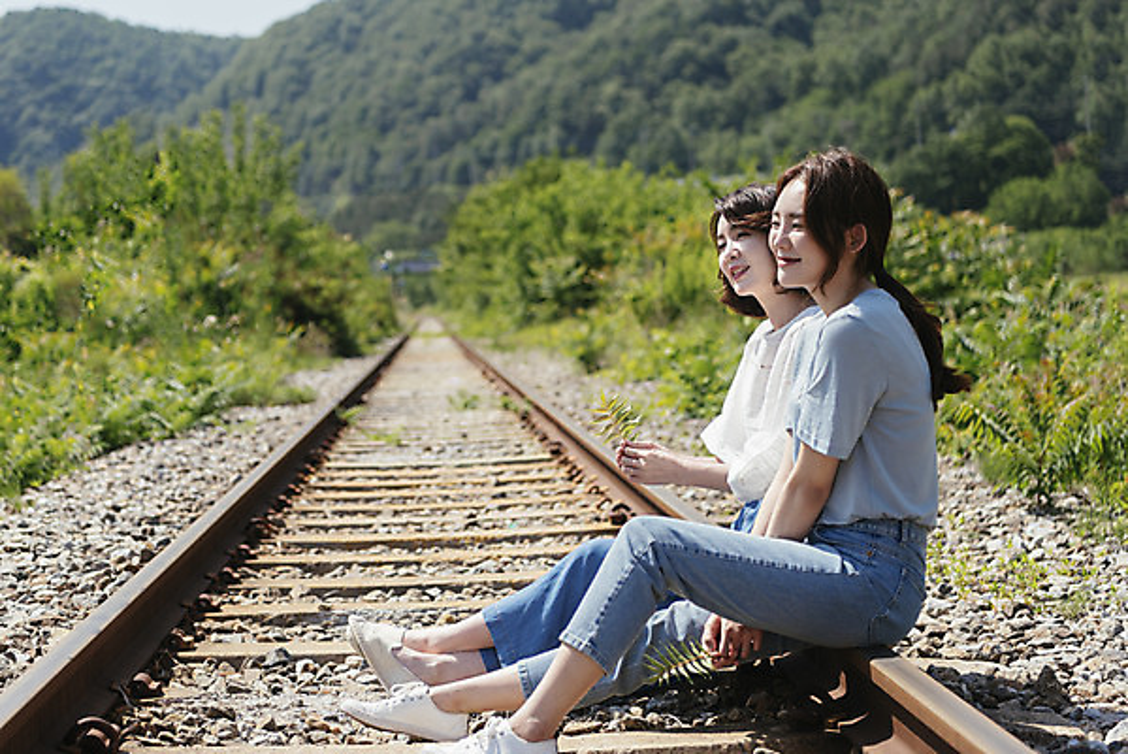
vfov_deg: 24.6
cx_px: 564
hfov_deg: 36.2
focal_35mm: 55
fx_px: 1724
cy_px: 377
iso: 100
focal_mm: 55
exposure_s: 1/1600
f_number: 3.2
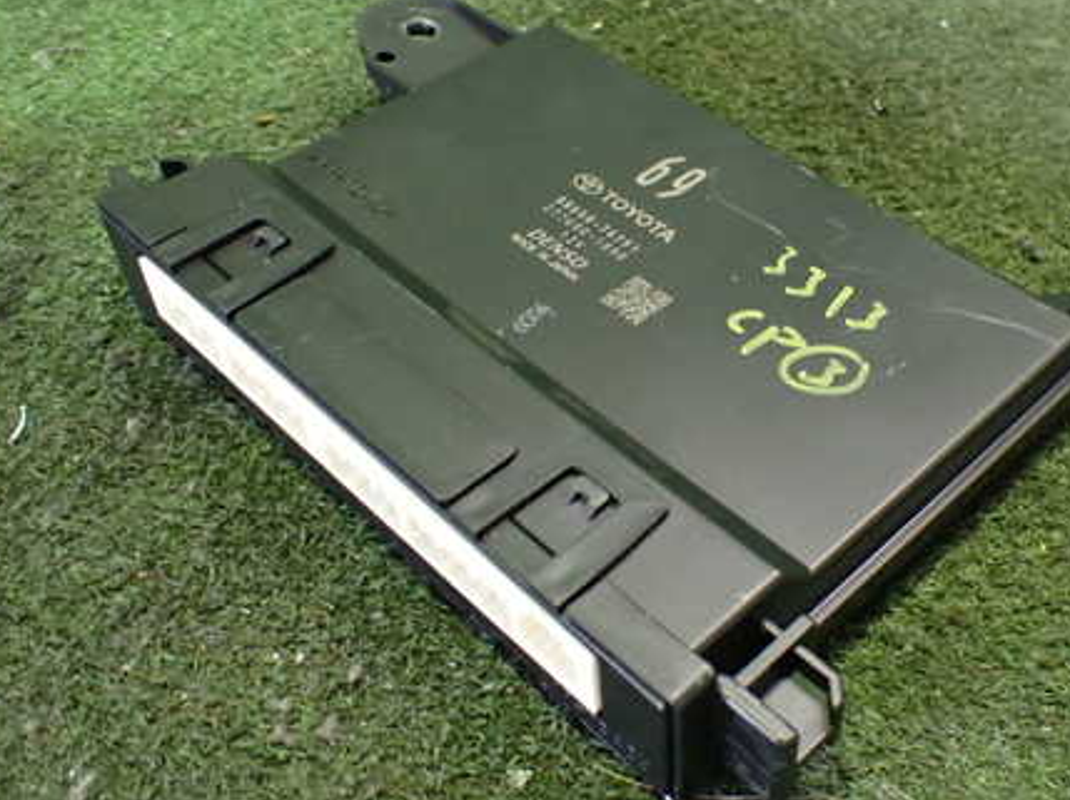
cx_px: 676
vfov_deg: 34.3
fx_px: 1297
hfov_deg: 44.4
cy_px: 369
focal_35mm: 42
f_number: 2.3
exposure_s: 1/30
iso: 1000
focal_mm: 5.4
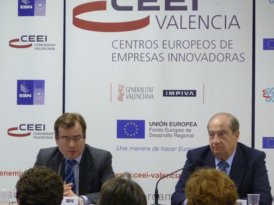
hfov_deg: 8.7
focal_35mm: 226
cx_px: 70
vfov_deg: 6.6
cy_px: 130
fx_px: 1788
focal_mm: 26.3
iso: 400
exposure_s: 1/20
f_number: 3.7
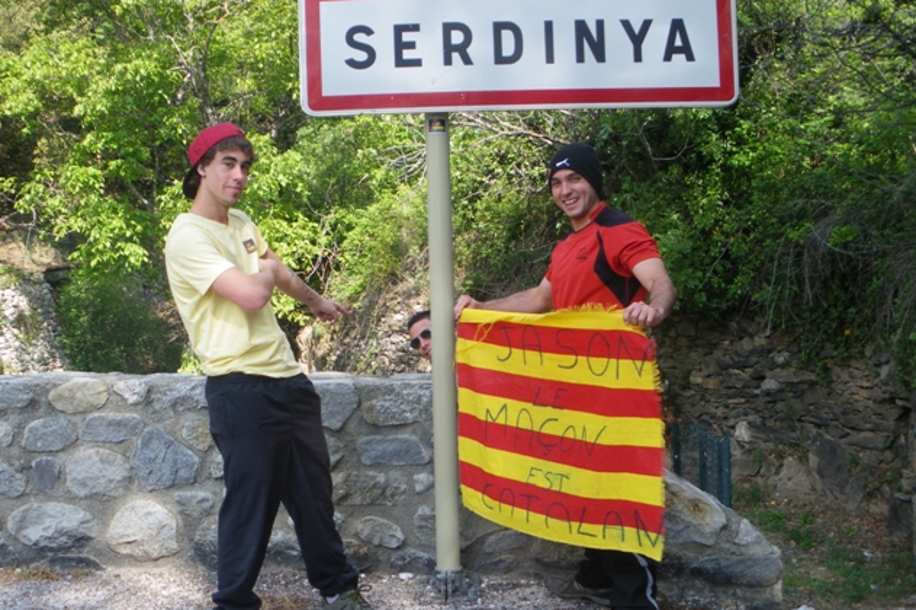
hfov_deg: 50.7
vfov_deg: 35.0
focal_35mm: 38
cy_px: 315
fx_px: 966
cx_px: 462
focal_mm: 6.3
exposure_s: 1/200
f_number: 3.5
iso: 64
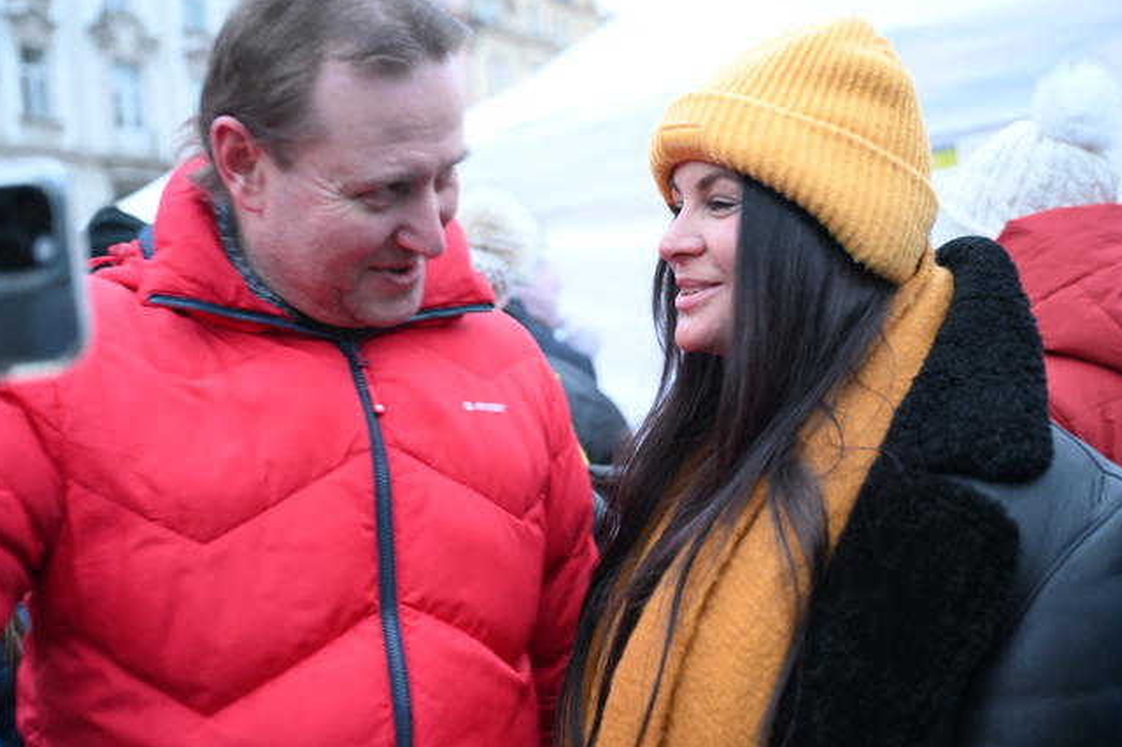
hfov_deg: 47.4
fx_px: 1277
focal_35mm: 41
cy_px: 356
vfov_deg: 32.6
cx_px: 538
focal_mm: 38
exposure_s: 1/125
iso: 4000
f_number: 2.8
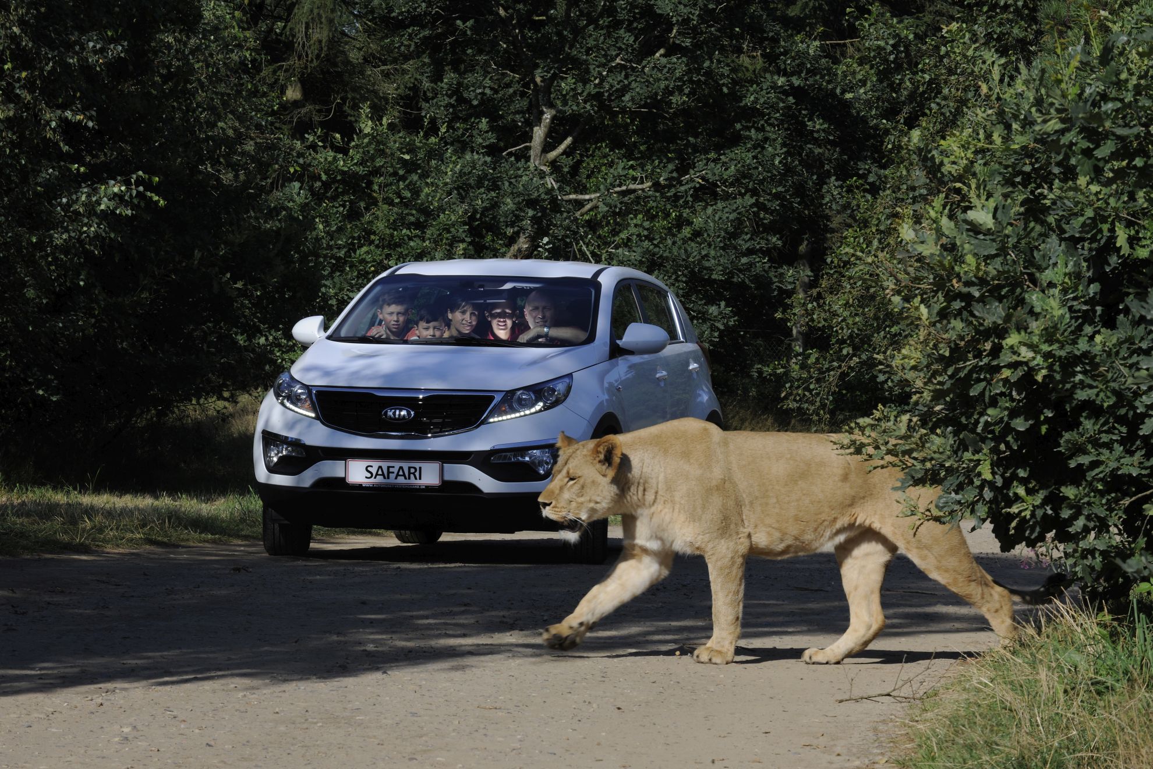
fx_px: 5444
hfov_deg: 12.1
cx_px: 576
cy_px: 384
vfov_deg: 8.1
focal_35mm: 170
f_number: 20
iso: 250
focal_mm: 170
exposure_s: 1/125
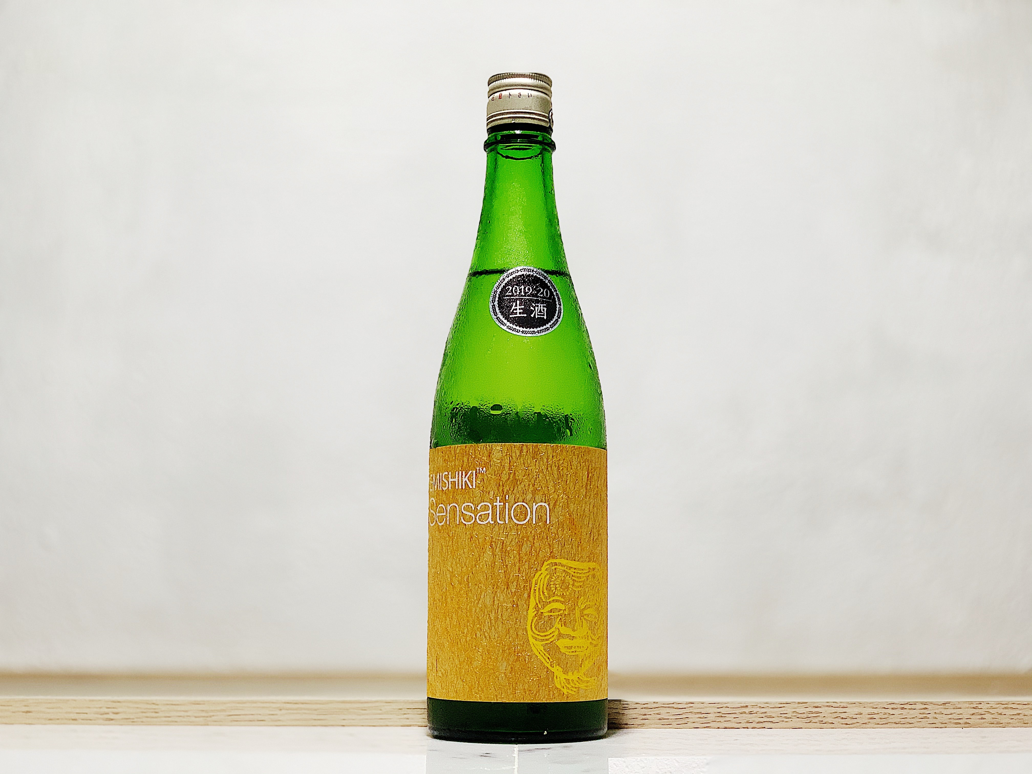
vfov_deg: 28.0
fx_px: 1550
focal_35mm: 52
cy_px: 387
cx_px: 516
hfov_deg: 36.8
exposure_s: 1/100
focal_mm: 6
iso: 80
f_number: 2.4
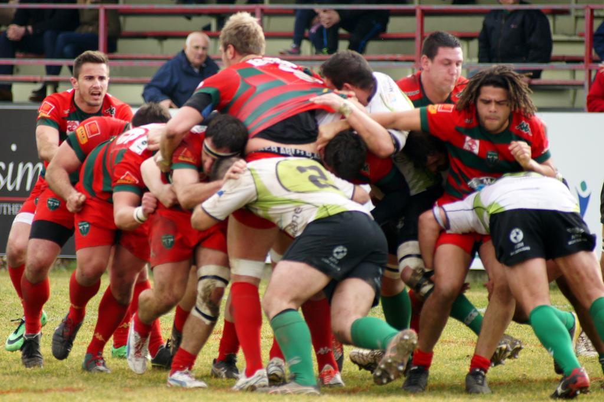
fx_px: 7547
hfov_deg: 4.6
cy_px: 201
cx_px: 302
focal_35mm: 450
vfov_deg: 3.1
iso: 400
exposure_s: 1/640
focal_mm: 300
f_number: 4.5
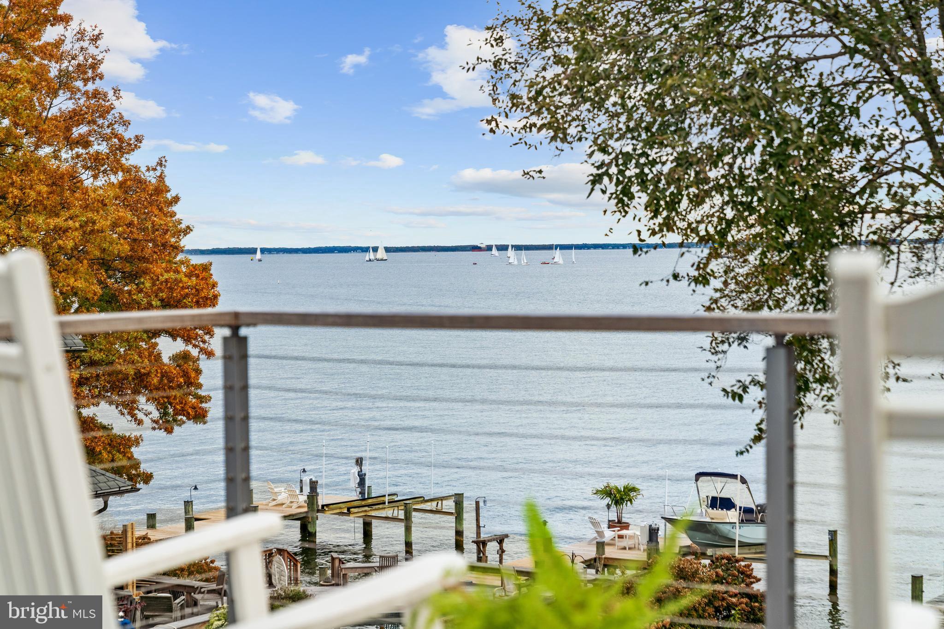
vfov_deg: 19.7
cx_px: 472
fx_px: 1809
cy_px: 314
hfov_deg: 29.2
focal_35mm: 69
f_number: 4.5
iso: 160
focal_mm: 69
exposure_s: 1/200
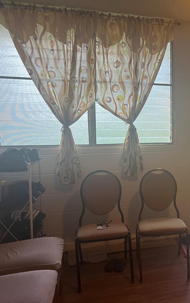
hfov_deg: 31.7
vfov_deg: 52.7
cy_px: 151
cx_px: 191
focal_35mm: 37
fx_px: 307
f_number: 1.5
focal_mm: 5.7
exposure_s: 1/60
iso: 80
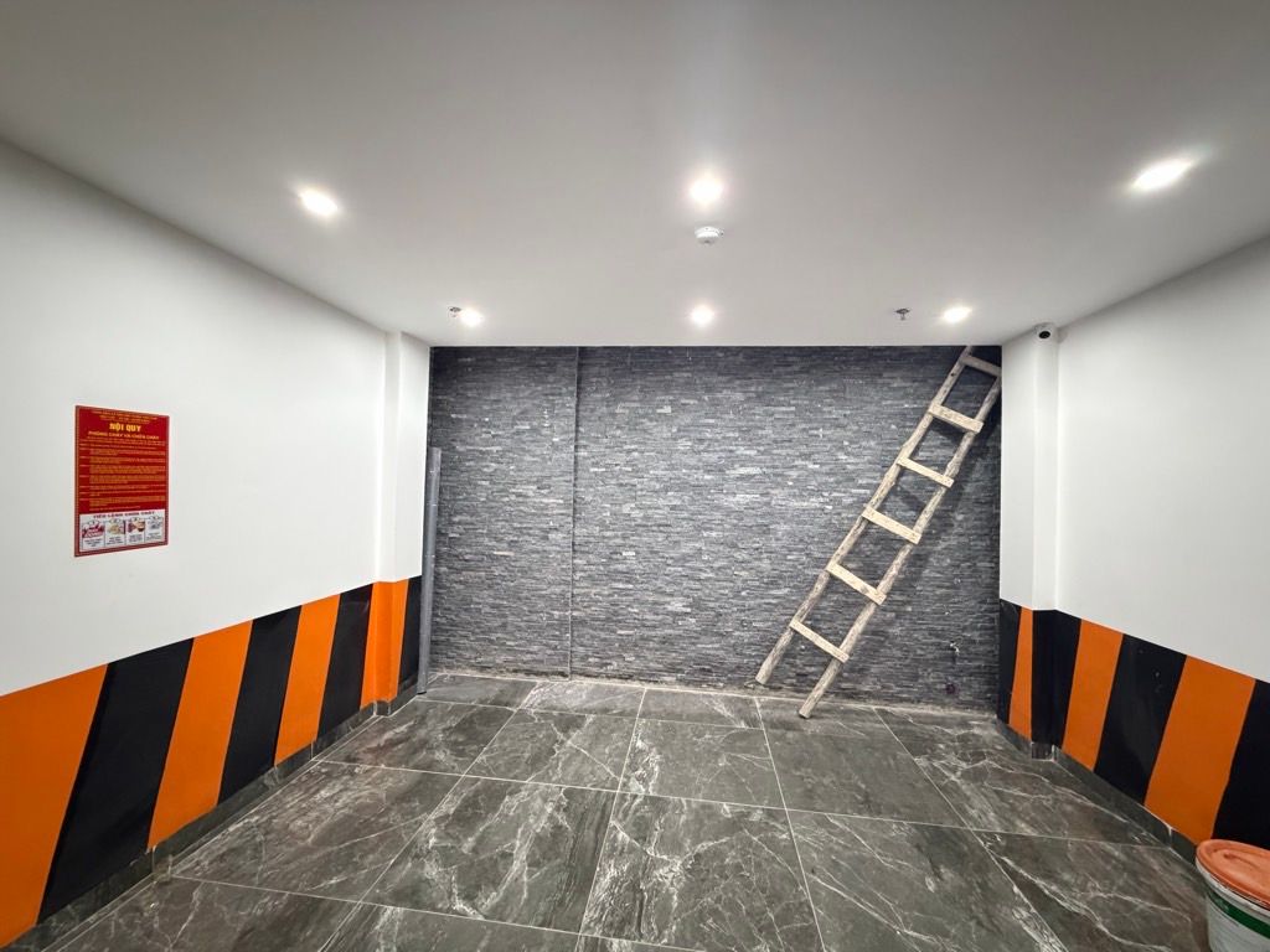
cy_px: 476
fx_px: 514
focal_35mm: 14
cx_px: 635
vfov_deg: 85.7
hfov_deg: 102.1
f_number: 2.2
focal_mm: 2.22
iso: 1250
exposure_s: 1/33
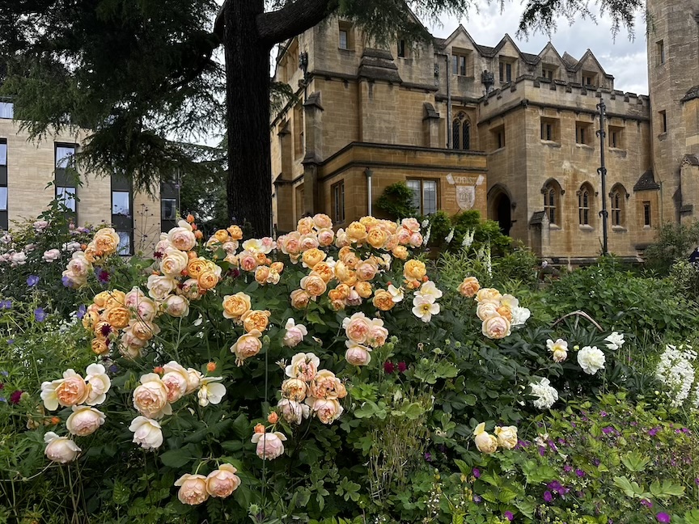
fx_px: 485
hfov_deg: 71.6
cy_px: 262
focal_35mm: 24
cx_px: 350
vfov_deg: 56.8
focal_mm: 6.86
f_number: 1.78
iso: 80
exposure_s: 1/558
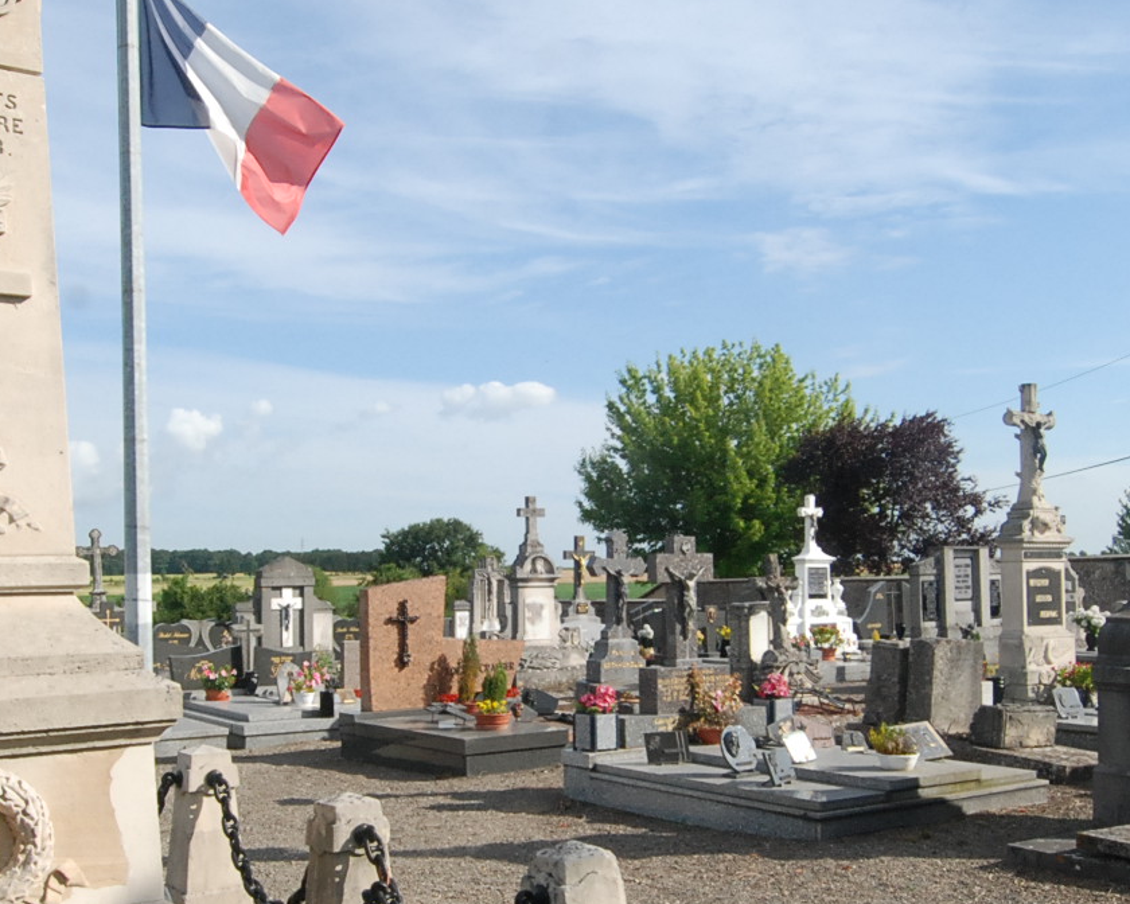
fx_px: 1304
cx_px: 539
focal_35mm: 39
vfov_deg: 38.1
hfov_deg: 46.8
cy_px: 543
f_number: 13
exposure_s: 1/640
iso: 640
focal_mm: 12
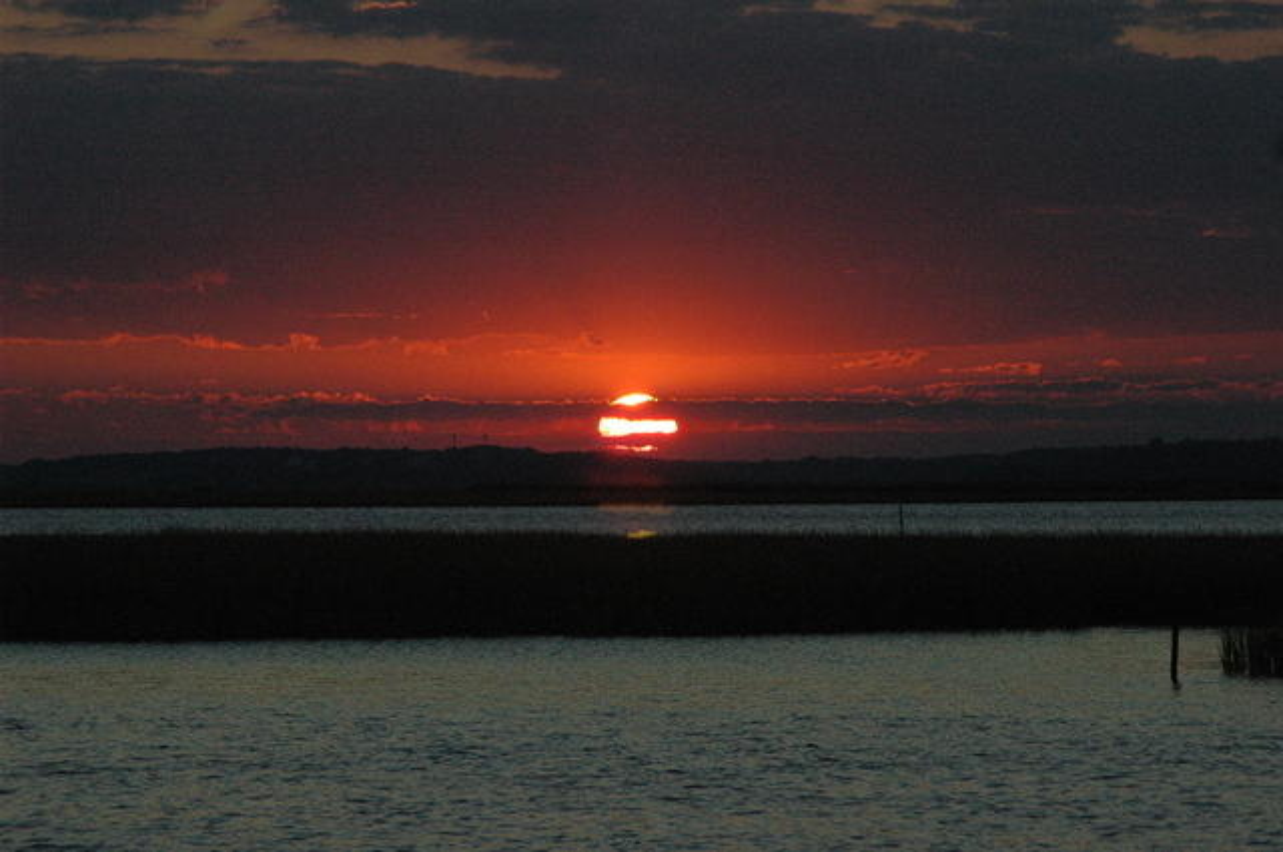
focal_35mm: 210
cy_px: 426
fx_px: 7475
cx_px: 642
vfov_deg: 6.5
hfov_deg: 9.8
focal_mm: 140
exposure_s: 1/1600
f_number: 10
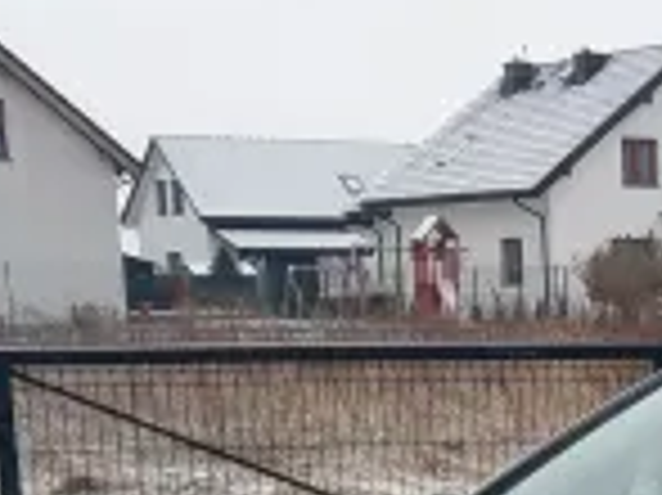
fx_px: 2503
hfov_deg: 14.3
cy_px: 891
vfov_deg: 10.6
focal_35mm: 131
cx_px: 910
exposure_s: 1/100
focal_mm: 4.6
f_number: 1.8
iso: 32
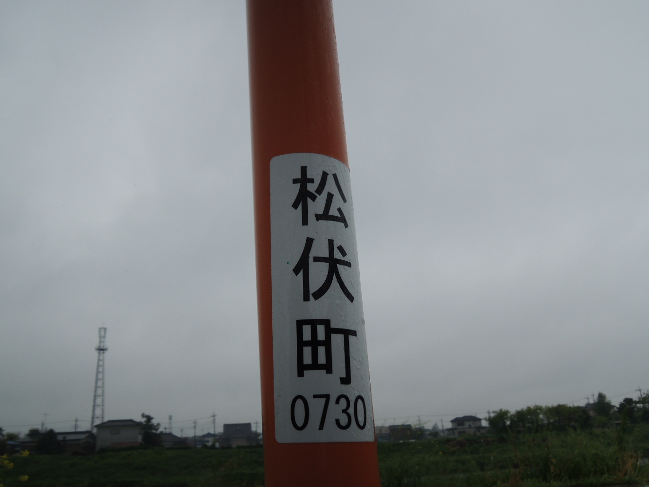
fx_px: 525
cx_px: 297
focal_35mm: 28
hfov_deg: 63.3
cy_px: 278
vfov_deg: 49.6
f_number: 2.8
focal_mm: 4.3
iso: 100
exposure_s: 1/2000
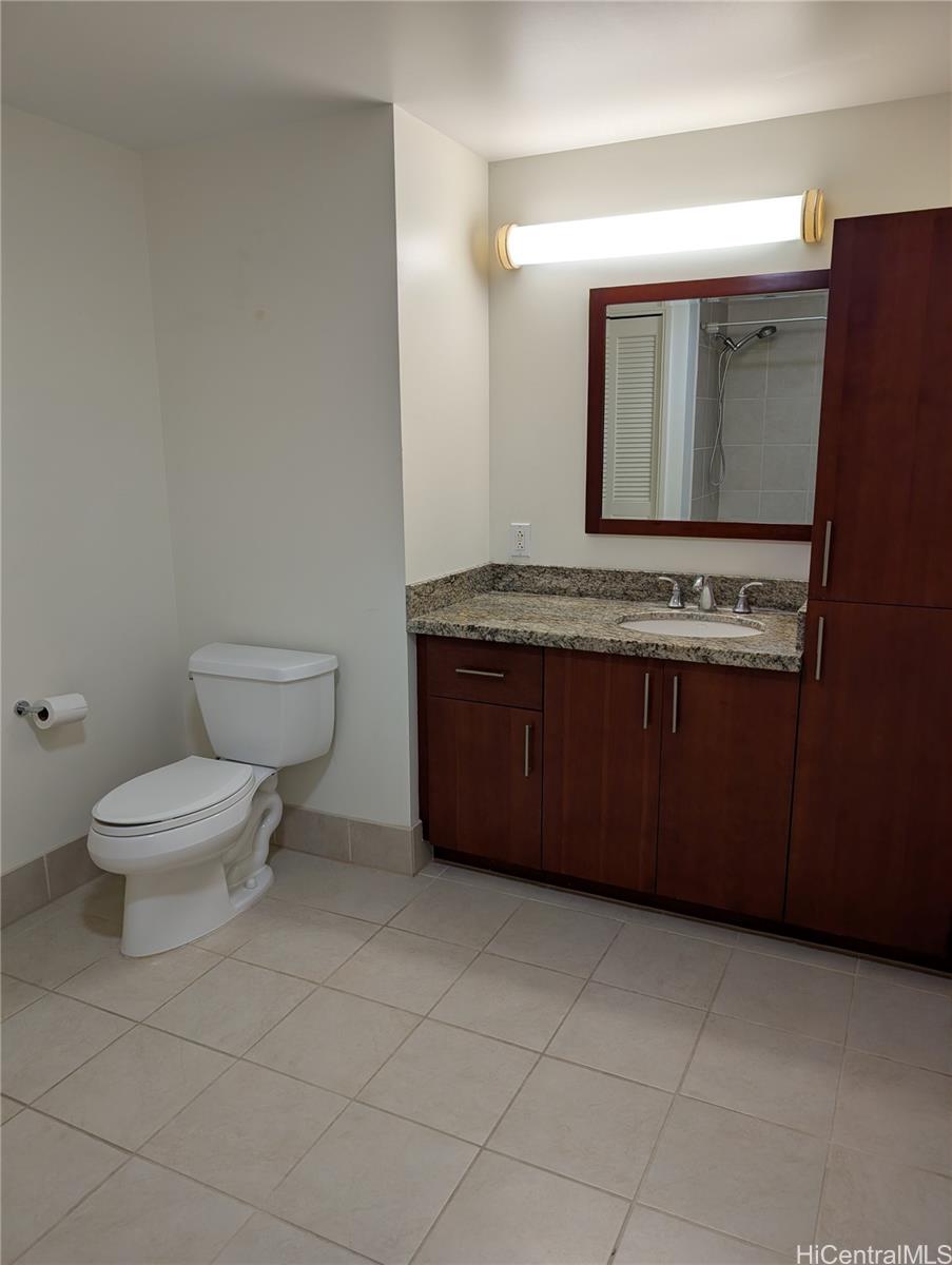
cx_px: 476
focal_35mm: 24
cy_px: 632
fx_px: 878
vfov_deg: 71.5
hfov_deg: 56.9
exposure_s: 1/40
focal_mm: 6.9
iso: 23
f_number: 1.68
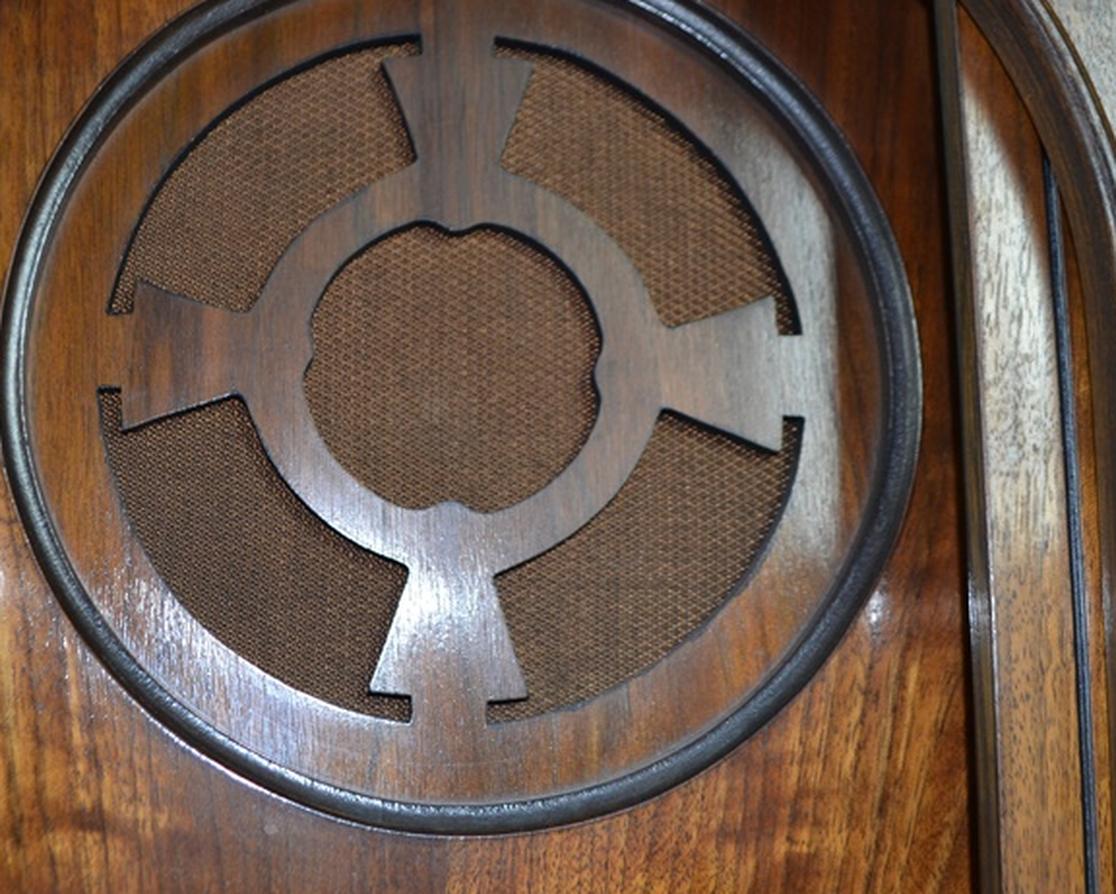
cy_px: 379
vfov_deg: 34.1
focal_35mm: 44
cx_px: 388
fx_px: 1454
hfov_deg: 41.5
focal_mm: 18
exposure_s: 1/60
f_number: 3.5
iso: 450
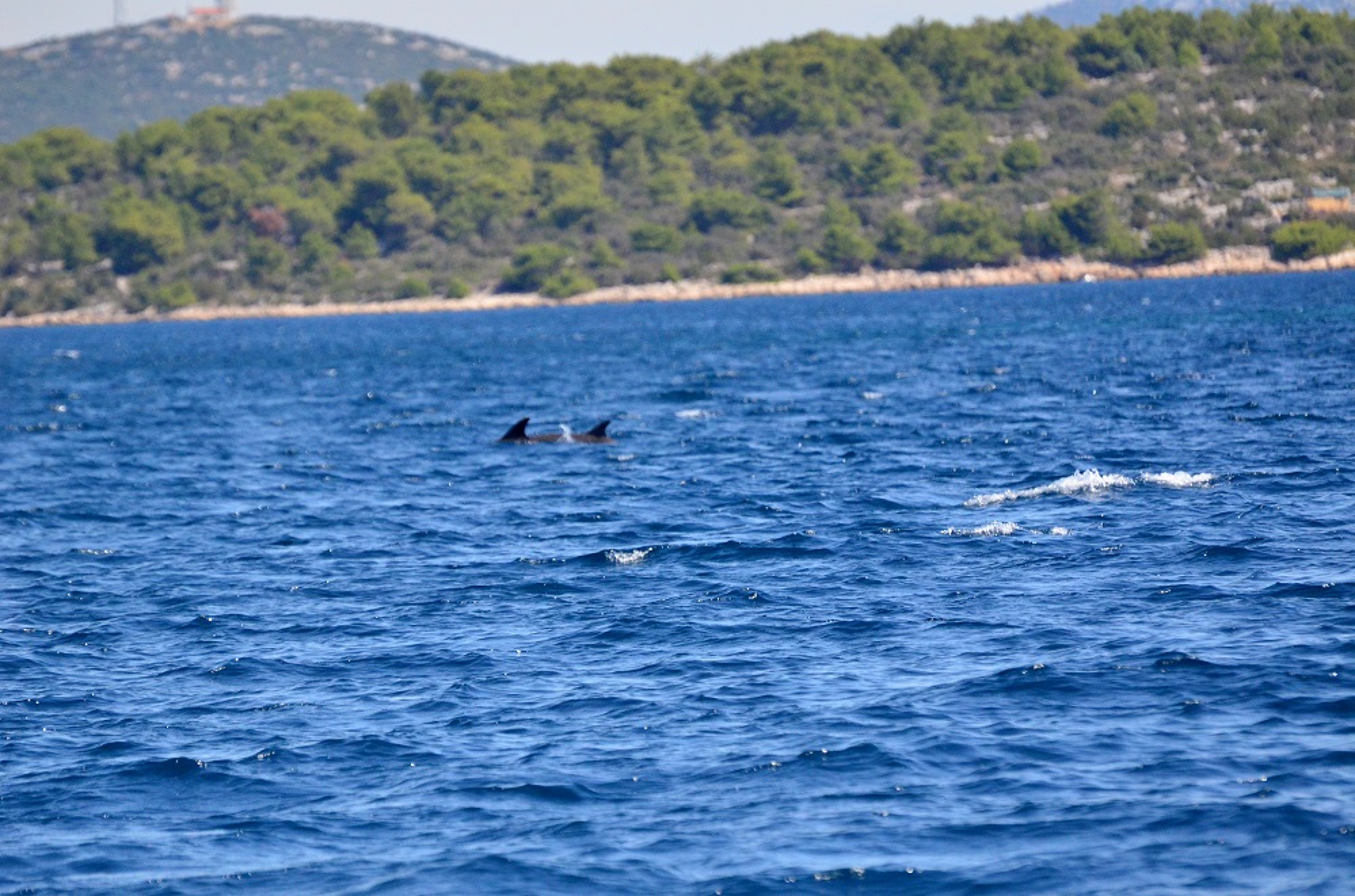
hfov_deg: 5.7
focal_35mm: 360
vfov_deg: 3.8
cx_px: 678
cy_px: 448
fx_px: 13518
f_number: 5.6
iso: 2000
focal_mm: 240
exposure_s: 1/8000
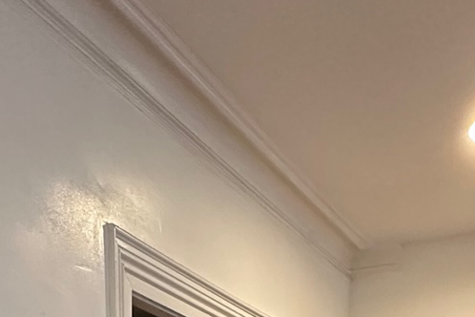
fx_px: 778
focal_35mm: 59
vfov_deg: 16.1
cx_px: 260
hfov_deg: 33.9
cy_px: 681
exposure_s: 1/60
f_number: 2.2
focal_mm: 2.22
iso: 500
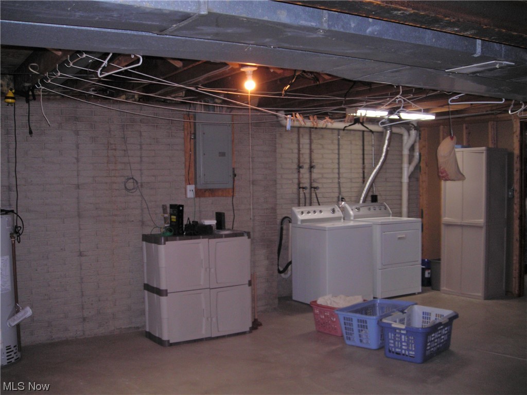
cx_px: 264
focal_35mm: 38
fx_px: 579
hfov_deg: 49.0
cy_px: 198
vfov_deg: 37.7
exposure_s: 1/60.1
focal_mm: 6.3
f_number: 3.2
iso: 159
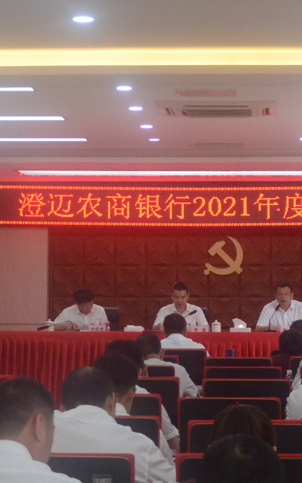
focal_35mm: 112
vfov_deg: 18.5
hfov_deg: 11.7
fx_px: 1475
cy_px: 125
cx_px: 157
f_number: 3.8
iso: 1250
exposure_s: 1/200
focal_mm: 22
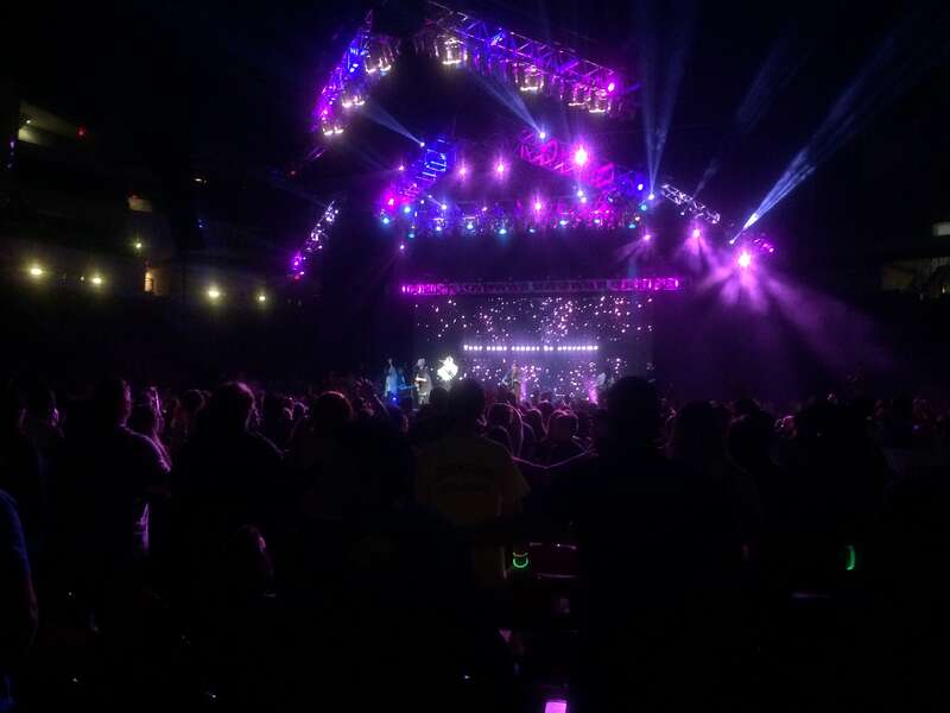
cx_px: 475
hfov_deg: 61.7
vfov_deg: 48.2
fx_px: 796
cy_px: 356
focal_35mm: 29
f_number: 2.2
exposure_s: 1/24
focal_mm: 4.15
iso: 320
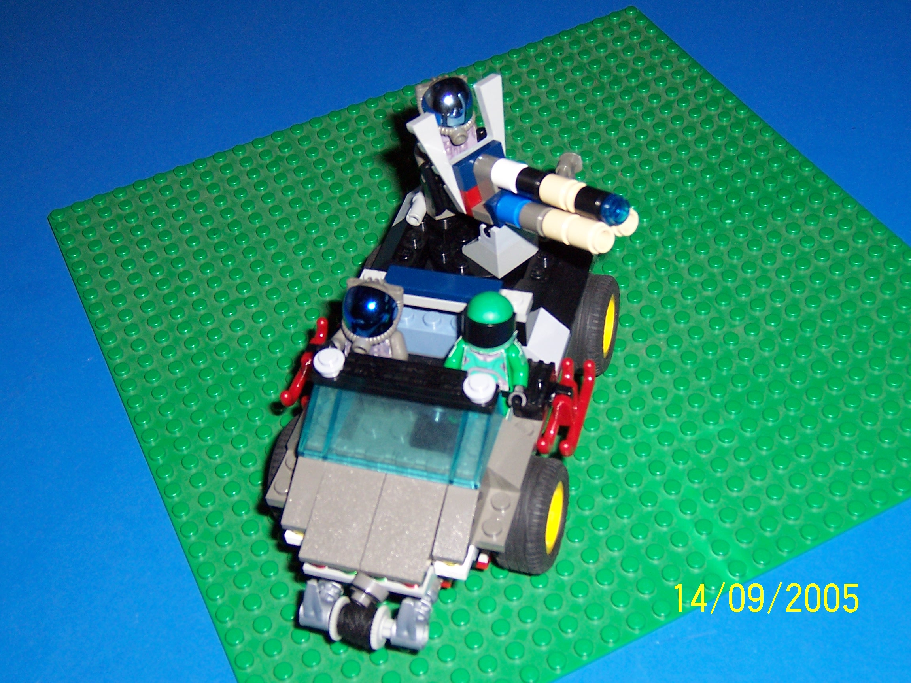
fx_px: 1290
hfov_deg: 38.9
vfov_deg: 29.7
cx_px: 456
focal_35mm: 49
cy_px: 342
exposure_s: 1/60
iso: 140
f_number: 3.4
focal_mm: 8.2
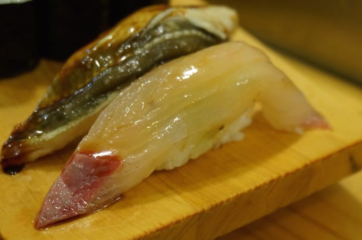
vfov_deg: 24.7
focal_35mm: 55
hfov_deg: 36.5
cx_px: 176
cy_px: 119
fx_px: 548
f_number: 5
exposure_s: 1/60
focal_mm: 31
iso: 1000
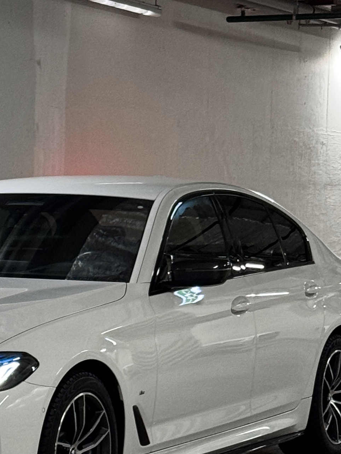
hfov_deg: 13.4
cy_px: 332
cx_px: -2
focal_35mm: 109
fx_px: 1432
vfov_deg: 18.0
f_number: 1.78
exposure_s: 1/49
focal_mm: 6.76
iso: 250
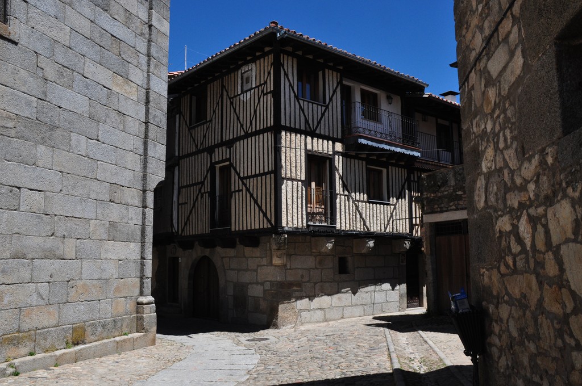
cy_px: 193
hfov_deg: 59.6
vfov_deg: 41.6
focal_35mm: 32
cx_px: 291
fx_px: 509
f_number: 10
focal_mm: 21
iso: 400
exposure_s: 1/400
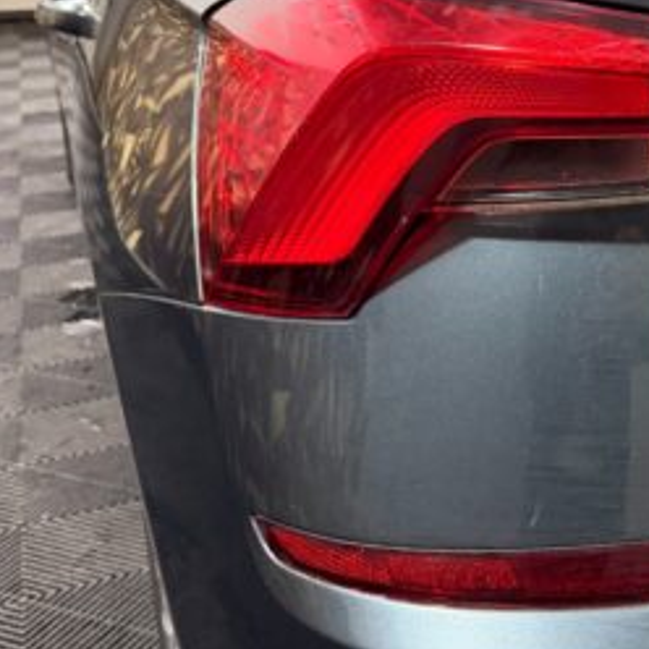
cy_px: 171
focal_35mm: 53
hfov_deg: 29.3
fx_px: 1124
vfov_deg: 31.7
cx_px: 699
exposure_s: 1/33
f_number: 1.78
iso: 640
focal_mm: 6.76
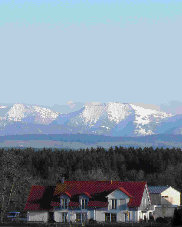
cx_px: 85
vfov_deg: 7.7
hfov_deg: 6.2
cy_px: 119
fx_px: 1683
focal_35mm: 250
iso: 50
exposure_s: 1/200
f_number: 5.8
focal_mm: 32.7
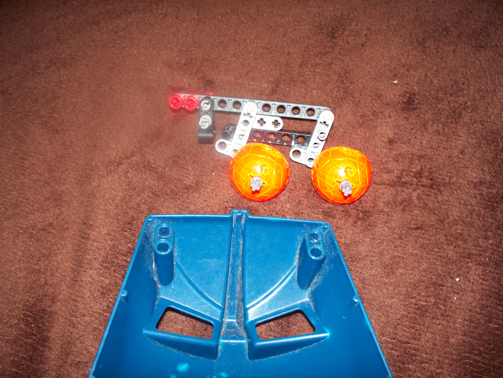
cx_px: 252
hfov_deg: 52.6
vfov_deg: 40.7
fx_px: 509
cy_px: 189
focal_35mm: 35
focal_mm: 7.54
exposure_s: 1/30
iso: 80
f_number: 2.8
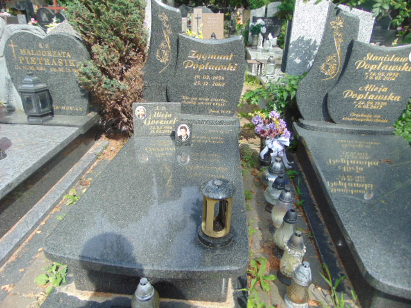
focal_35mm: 25
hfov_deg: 69.4
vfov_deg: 54.9
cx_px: 206
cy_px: 154
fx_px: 297
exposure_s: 1/500
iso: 80
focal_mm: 4.5
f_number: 3
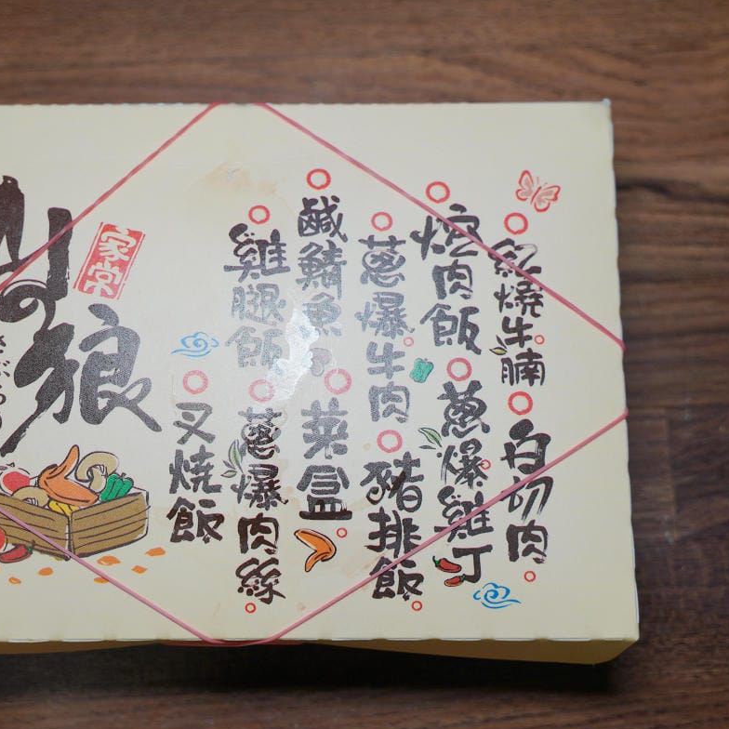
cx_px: 250
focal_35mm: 52
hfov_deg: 32.5
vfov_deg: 32.8
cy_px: 370
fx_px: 1239
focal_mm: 40
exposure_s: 1/80
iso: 100
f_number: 4
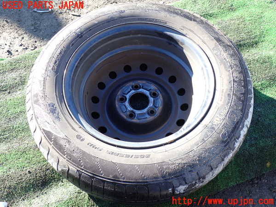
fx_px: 239
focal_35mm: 30
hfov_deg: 60.0
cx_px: 138
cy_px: 104
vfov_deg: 46.8
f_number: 3.2
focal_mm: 5.4
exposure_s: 1/100
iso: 100
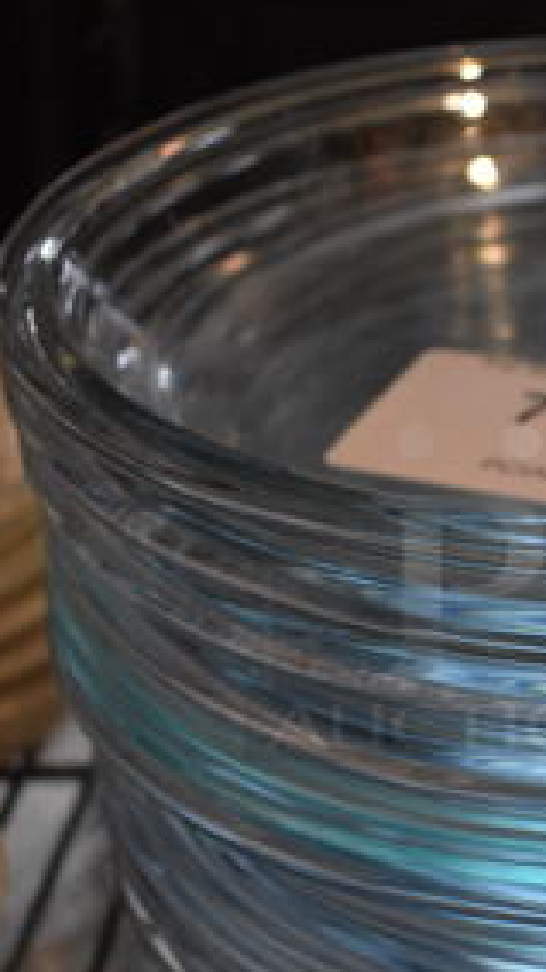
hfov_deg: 18.8
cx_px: 628
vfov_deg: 34.3
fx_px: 1571
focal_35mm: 61
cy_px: 580
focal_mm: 18
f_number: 3.5
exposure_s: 1/125
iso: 1600
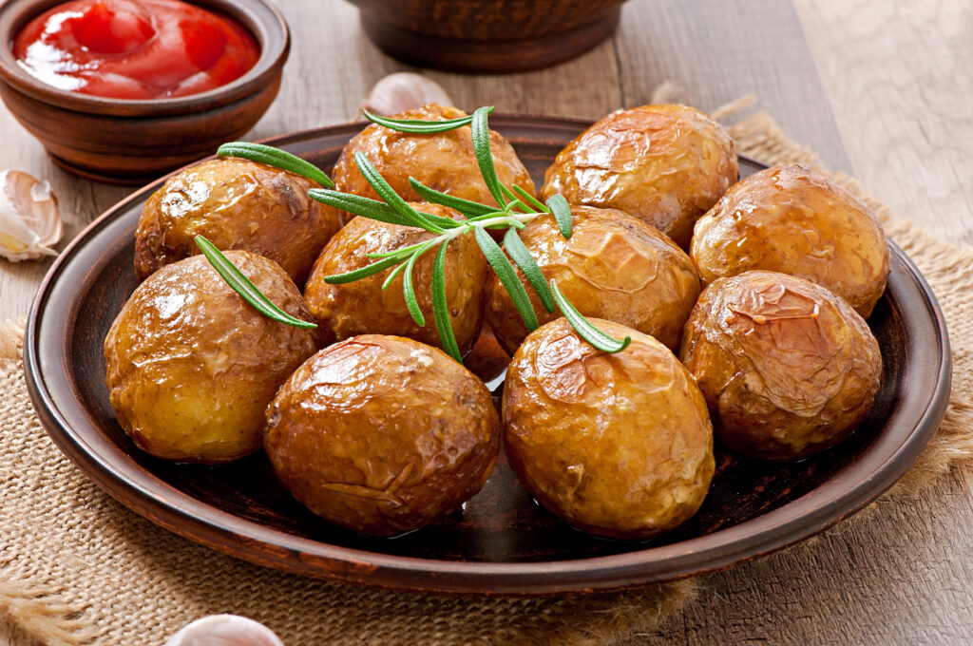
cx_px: 486
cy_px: 323
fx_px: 4251
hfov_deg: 13.1
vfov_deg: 8.7
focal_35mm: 158
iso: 100
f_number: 11
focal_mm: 105
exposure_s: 1/200
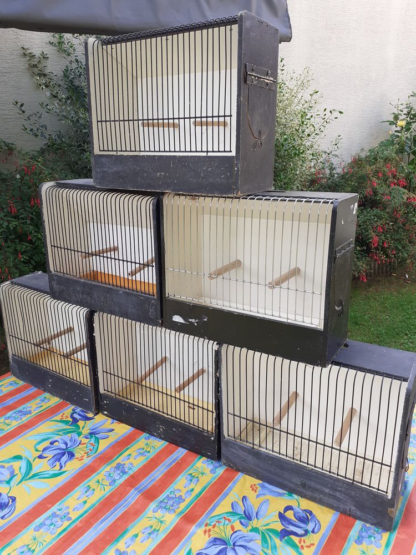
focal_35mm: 27
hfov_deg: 51.4
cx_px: 208
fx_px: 433
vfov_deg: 65.3
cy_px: 278
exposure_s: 1/209
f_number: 1.9
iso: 40
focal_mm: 3.6
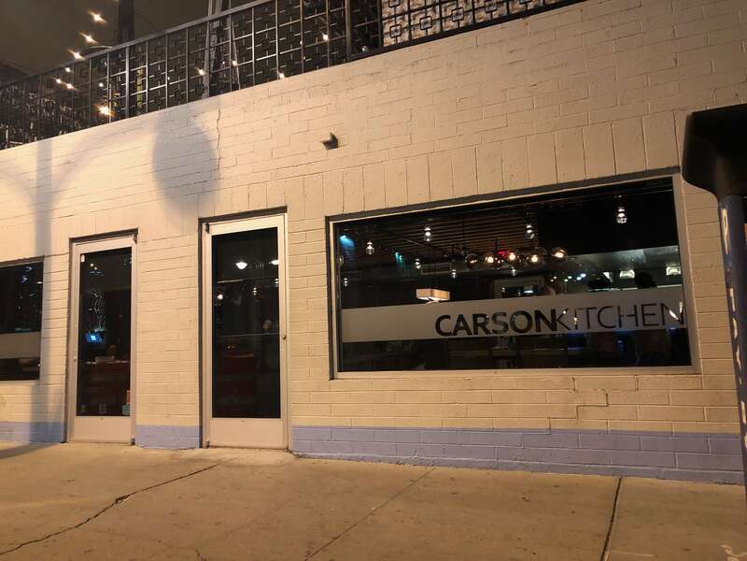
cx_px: 374
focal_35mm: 28
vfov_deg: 49.7
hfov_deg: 63.4
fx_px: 604
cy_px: 280
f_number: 1.8
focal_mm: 3.99
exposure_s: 1/13
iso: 100
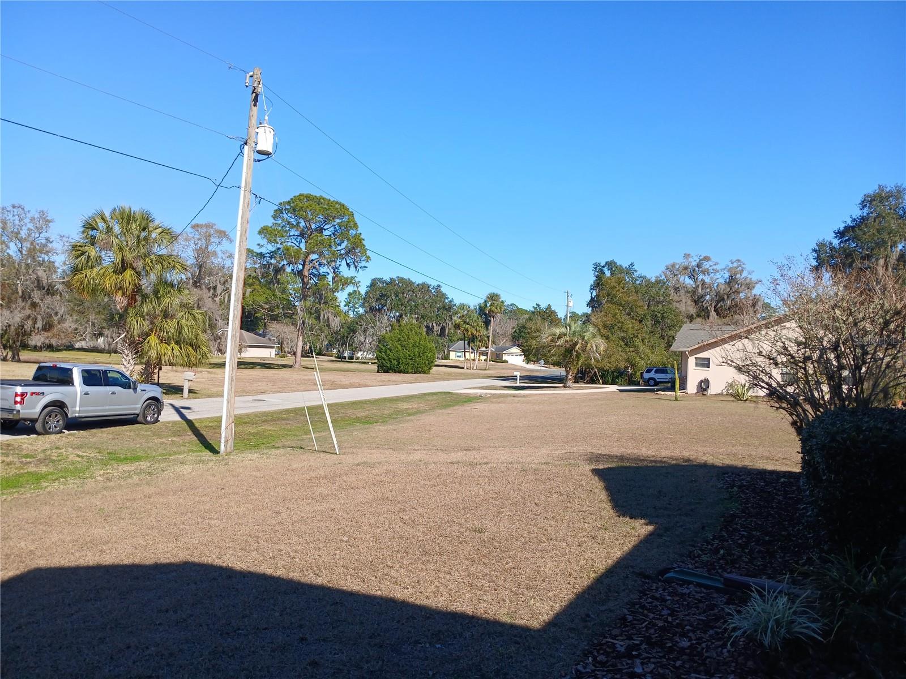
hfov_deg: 67.3
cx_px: 453
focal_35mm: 26
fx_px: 680
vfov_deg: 53.1
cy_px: 340
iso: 20
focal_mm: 3.98
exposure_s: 1/473
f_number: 1.8
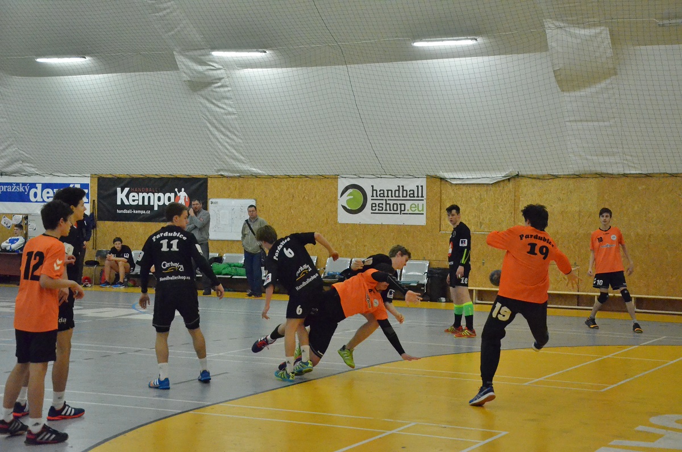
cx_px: 341
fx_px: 1191
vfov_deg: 21.5
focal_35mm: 63
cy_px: 226
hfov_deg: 32.0
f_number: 5.6
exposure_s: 1/1000
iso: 6400
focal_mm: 42
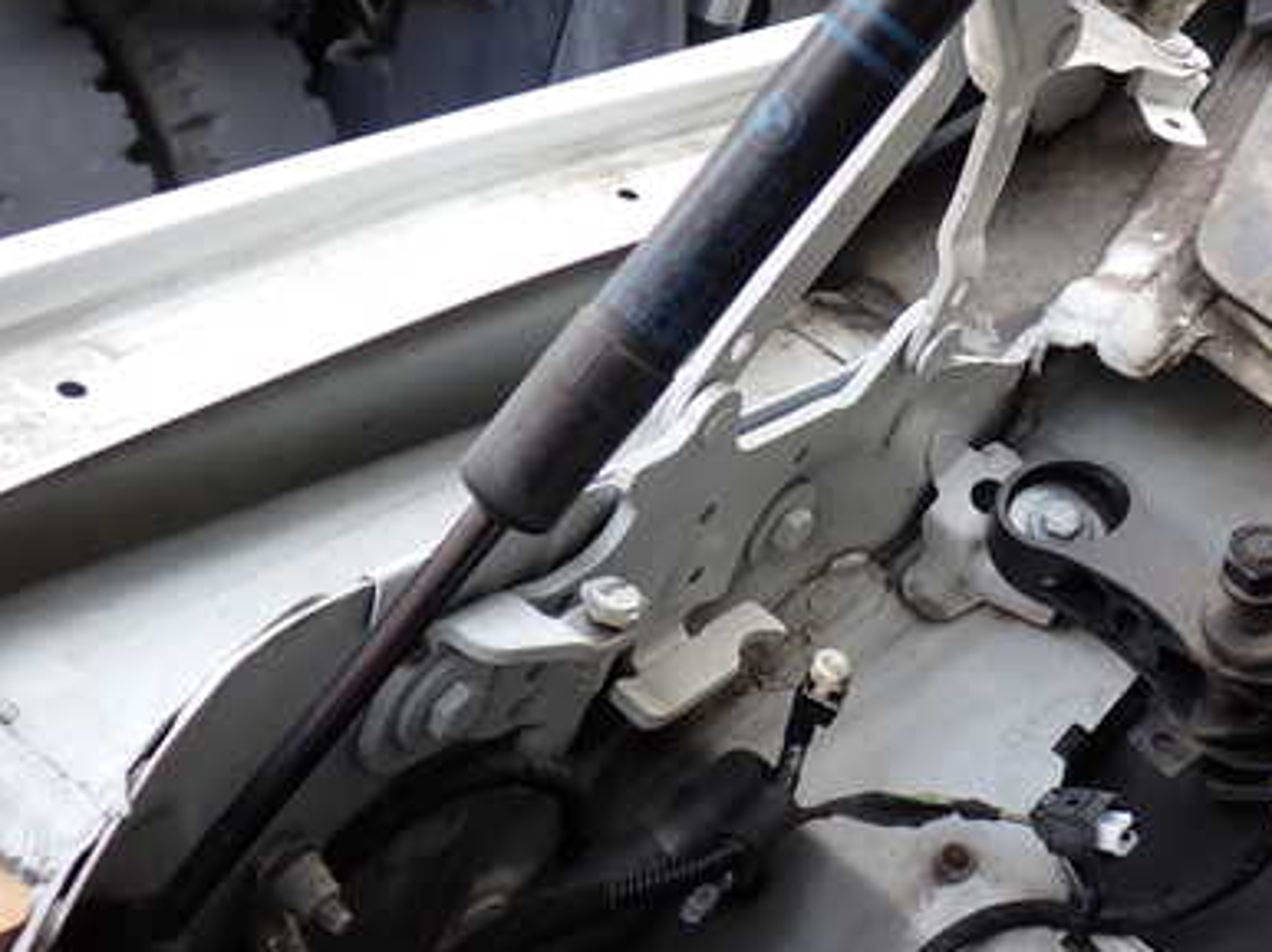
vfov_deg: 25.9
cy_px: 306
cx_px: 771
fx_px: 2056
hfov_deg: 34.2
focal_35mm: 56
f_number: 2.5
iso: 100
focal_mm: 6.37
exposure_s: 1/80
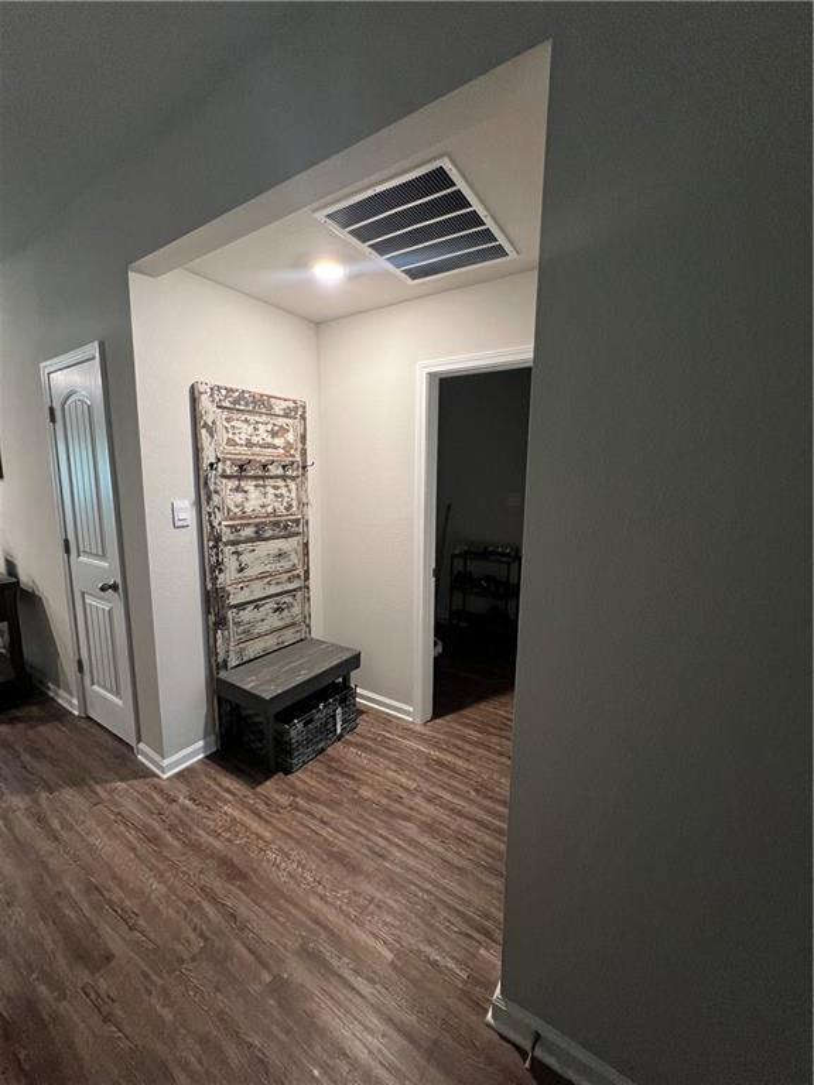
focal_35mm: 13
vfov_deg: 106.2
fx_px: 408
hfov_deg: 89.9
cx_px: 407
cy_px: 542
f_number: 1.8
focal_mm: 1.57
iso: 320
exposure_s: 1/60
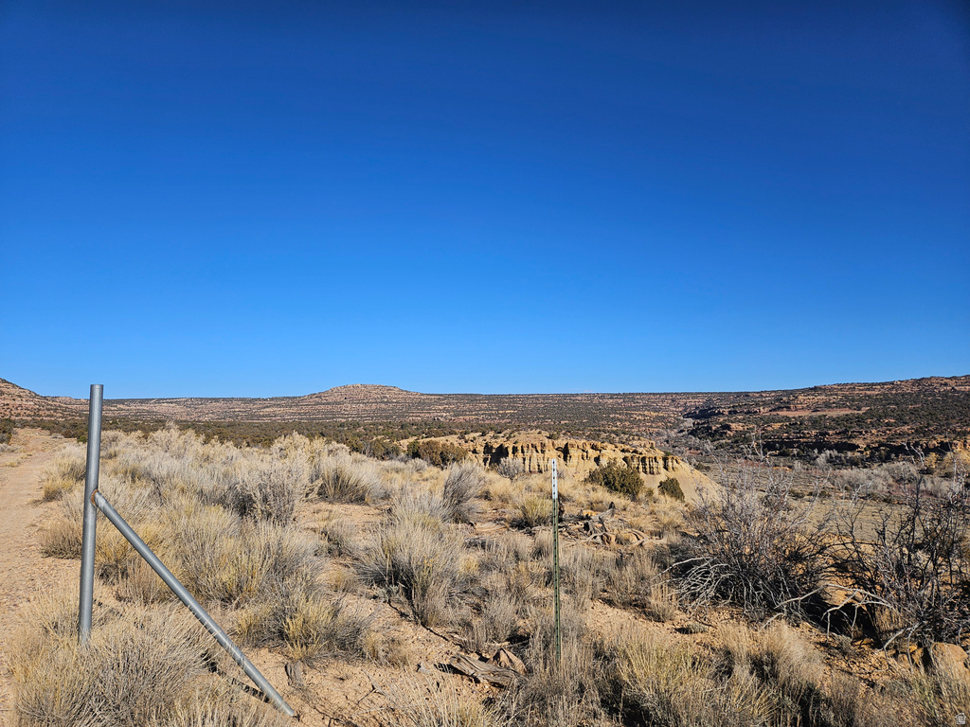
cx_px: 485
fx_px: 644
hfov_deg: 73.9
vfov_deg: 58.9
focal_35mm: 23
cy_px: 364
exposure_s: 1/2760
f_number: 1.8
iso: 25
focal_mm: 5.4
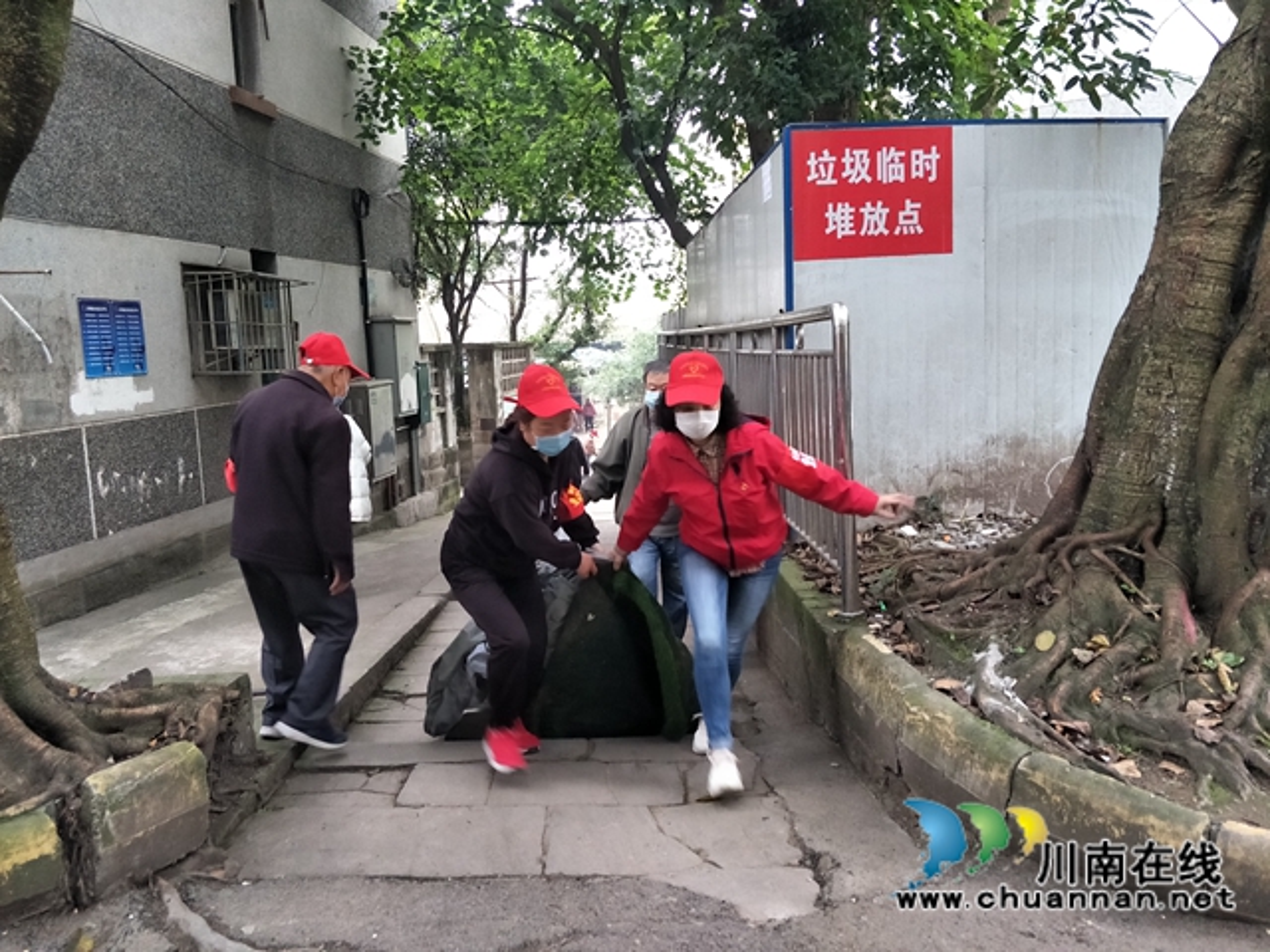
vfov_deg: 61.1
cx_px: 635
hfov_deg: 76.4
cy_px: 476
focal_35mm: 22
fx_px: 807
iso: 163
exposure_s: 1/33
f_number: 1.7
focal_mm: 3.79
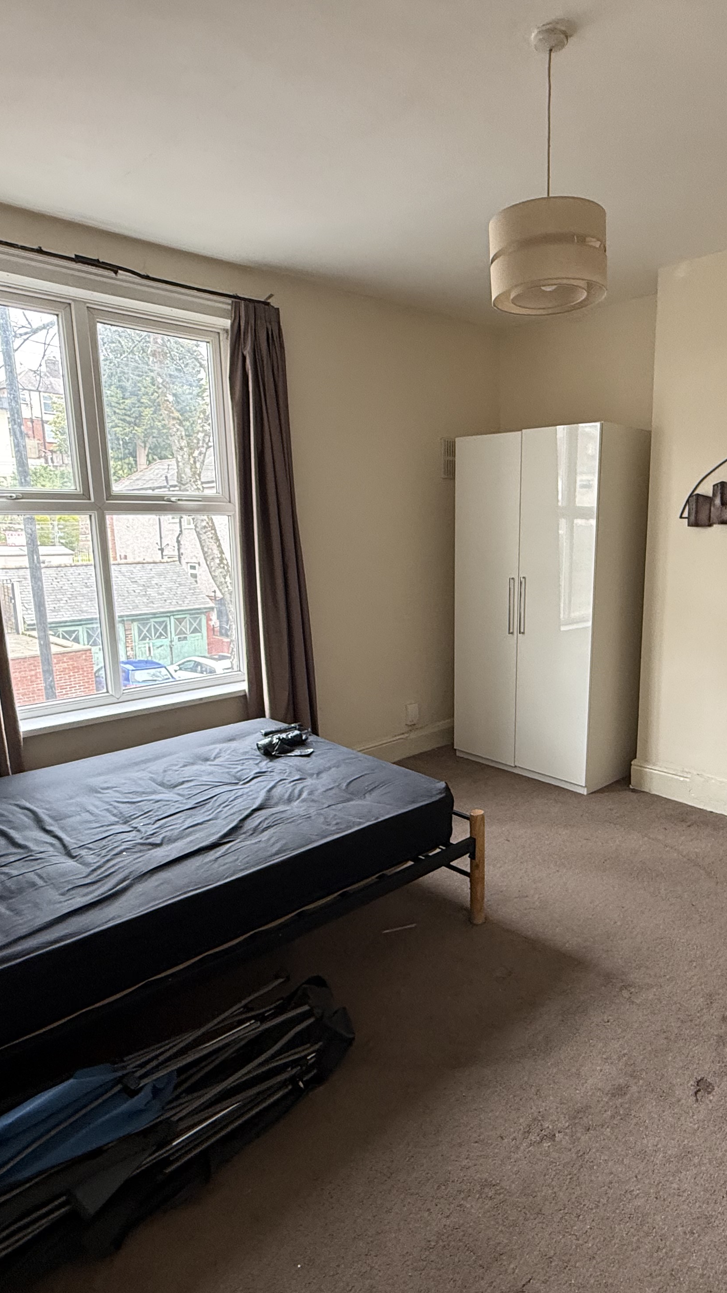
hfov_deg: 52.9
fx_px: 720
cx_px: 463
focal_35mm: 21
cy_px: 650
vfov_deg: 83.8
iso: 200
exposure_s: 1/99
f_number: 2.2
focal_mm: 2.22
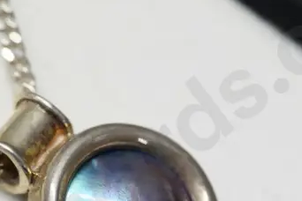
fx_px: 3137
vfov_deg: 3.7
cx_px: 99
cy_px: 201
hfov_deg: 5.5
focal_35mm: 374
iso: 1600
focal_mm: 60
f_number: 5
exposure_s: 1/160
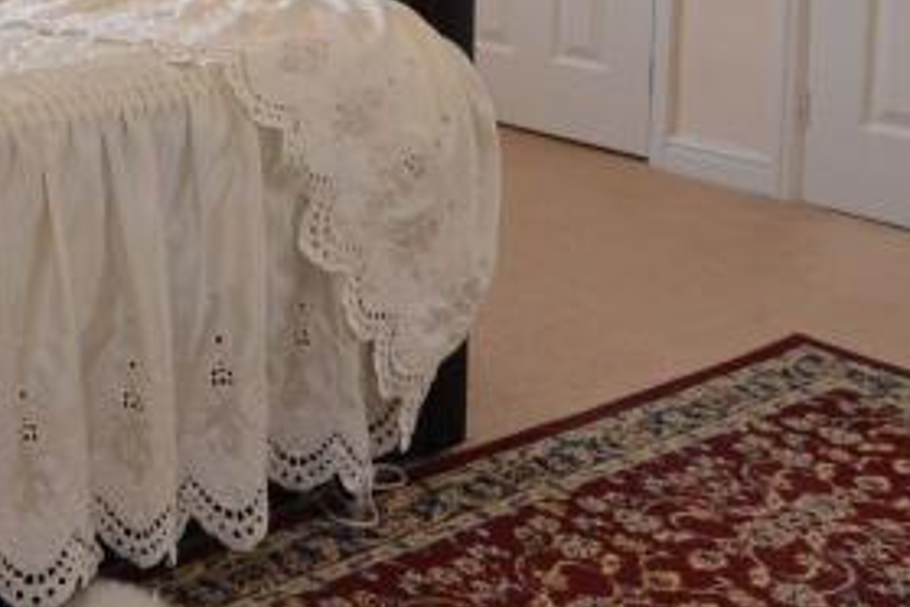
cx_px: -82
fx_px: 1390
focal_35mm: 55
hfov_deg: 32.1
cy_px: -96
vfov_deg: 22.9
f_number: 5
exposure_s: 1/100
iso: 400
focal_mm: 10
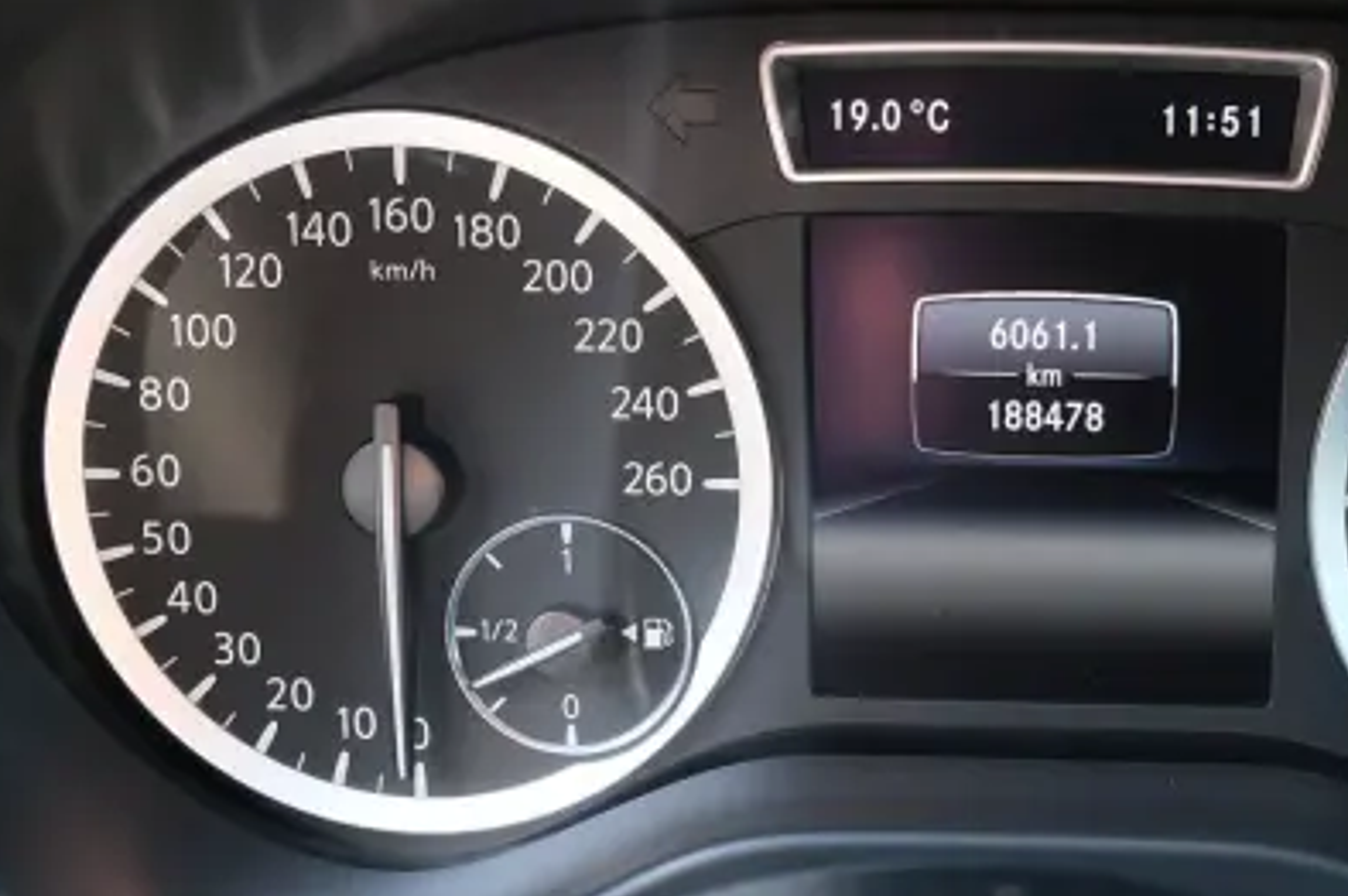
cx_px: 1044
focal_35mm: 65
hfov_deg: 30.4
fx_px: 2432
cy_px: 578
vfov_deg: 20.8
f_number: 4
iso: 800
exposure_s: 1/60
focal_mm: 26.5
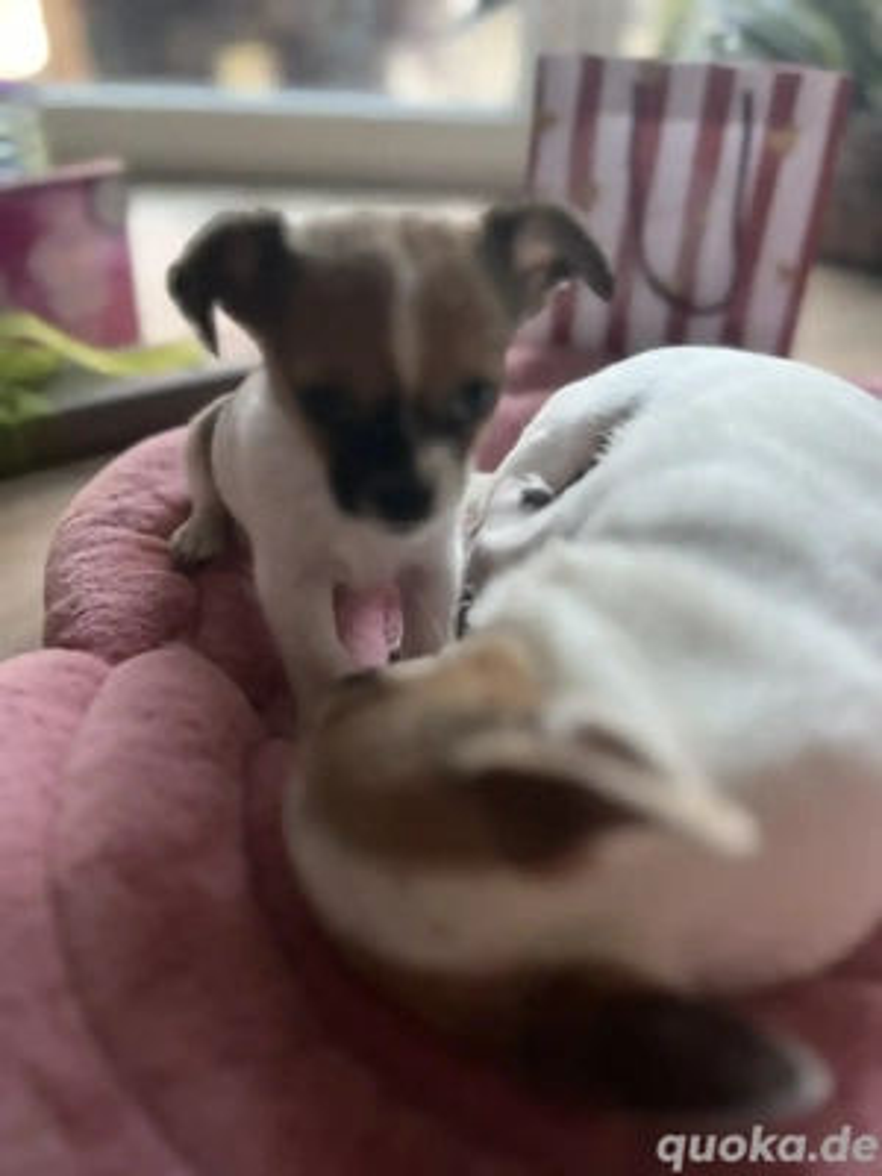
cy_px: 588
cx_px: 441
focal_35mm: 26
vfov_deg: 67.3
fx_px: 883
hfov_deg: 53.1
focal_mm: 5.1
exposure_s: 1/60
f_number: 1.6
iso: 250
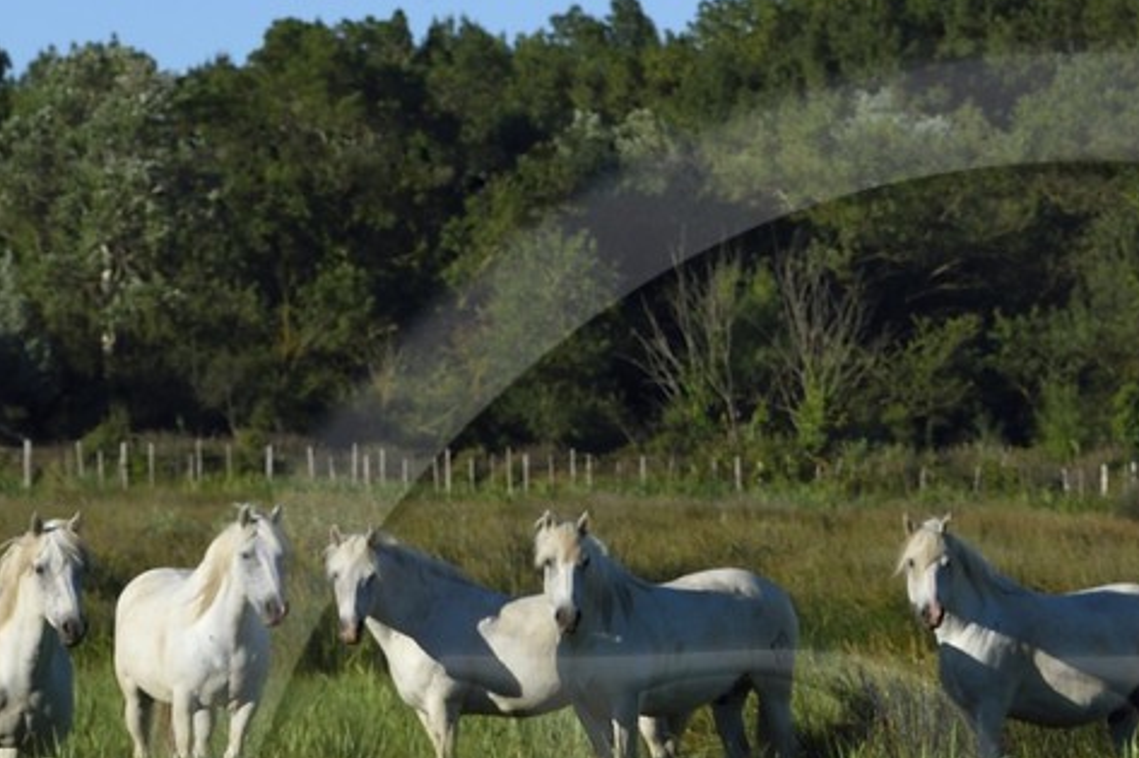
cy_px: 1052
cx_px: 1098
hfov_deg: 4.5
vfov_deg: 3.0
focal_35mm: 457
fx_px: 14453
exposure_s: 1/250
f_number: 13
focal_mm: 135
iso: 200
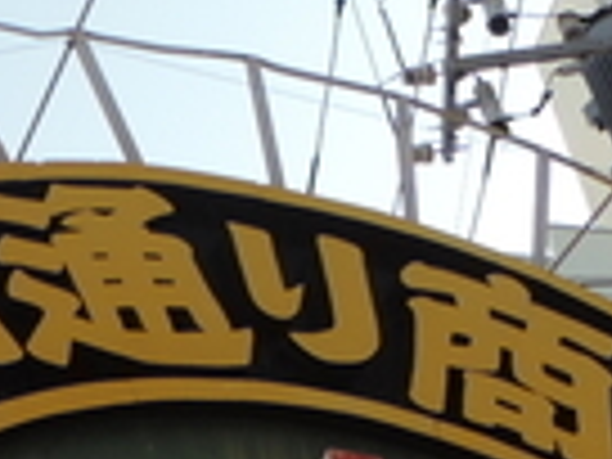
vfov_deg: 10.5
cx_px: -14
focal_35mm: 141
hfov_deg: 13.8
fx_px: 2493
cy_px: 284
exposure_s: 1/400
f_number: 3
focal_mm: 4.3
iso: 80
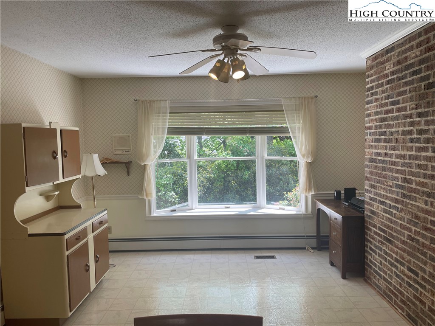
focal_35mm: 26
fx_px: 327
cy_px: 163
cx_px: 218
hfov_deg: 67.3
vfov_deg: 53.1
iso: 32
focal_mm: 4.2
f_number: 1.6
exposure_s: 1/202
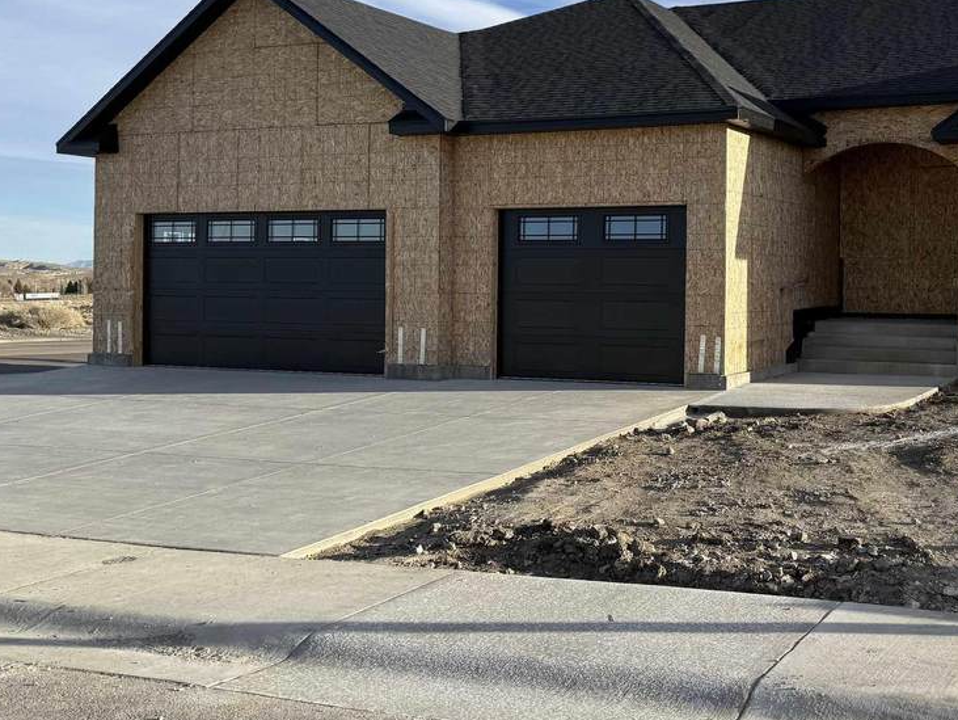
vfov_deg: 34.1
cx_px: 742
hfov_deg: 43.1
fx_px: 1163
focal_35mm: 42
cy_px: 247
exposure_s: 1/3425
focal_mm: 6.76
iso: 80
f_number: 1.78
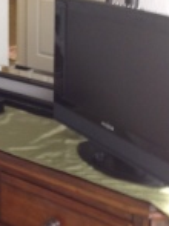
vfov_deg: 20.3
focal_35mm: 95
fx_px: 619
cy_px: 32
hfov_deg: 15.2
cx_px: -15
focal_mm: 4.28
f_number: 2.4
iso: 80
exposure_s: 1/15
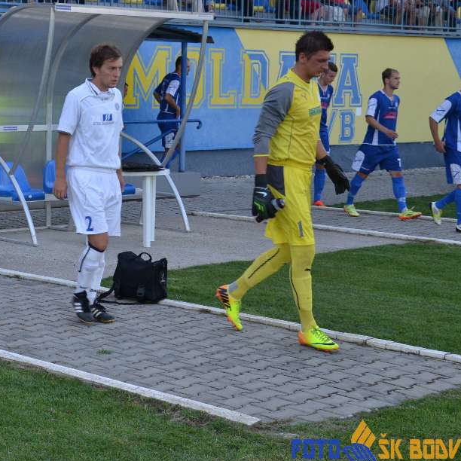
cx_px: 43
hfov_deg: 21.2
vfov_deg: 21.6
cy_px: 153
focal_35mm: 80
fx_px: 1205
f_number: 4.2
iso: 400
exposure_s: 1/250
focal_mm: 30
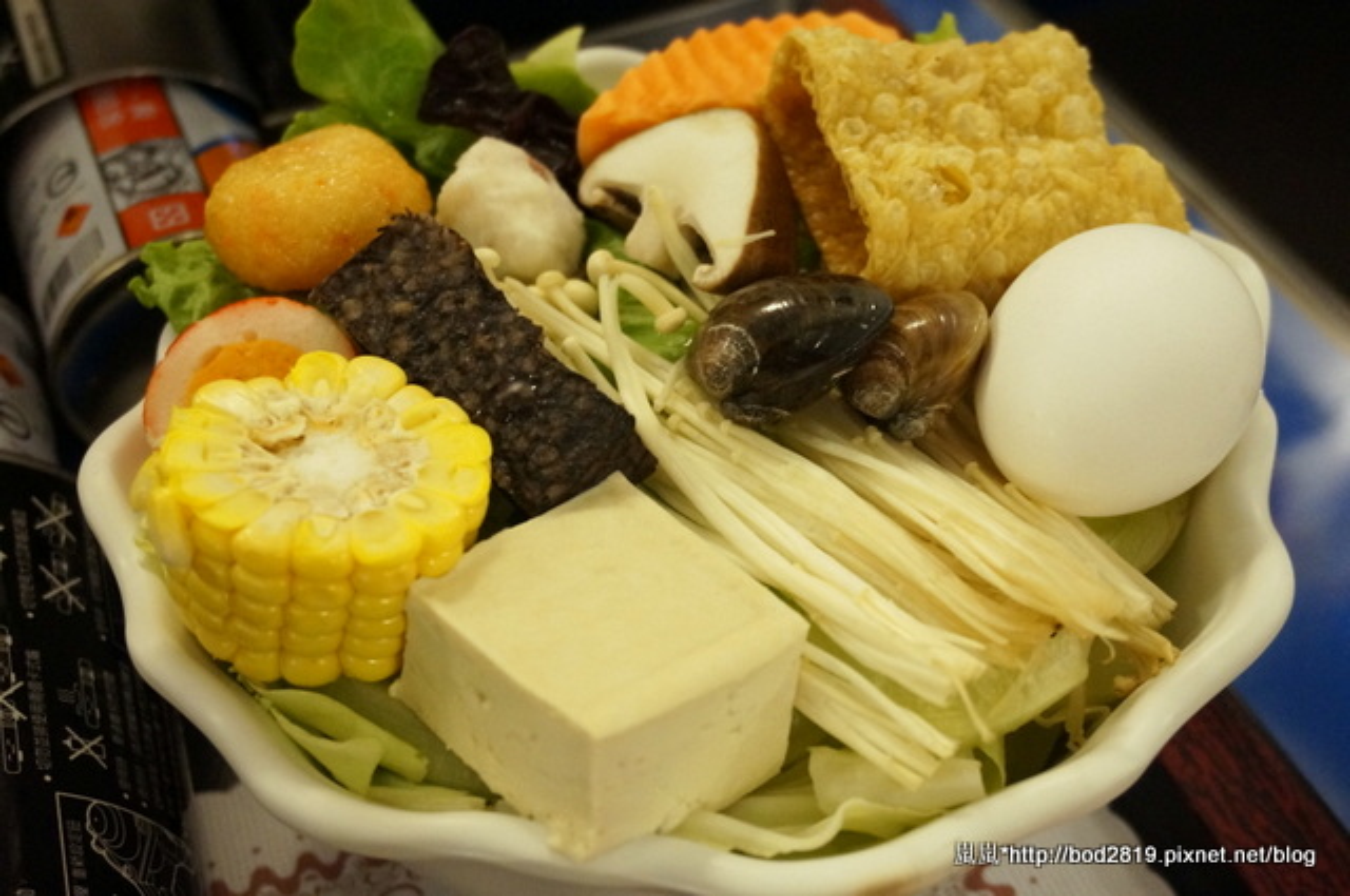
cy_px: 448
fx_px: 1629
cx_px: 675
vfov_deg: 30.8
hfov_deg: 45.0
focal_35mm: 44
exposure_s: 1/50
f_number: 4.5
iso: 3200
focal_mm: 29
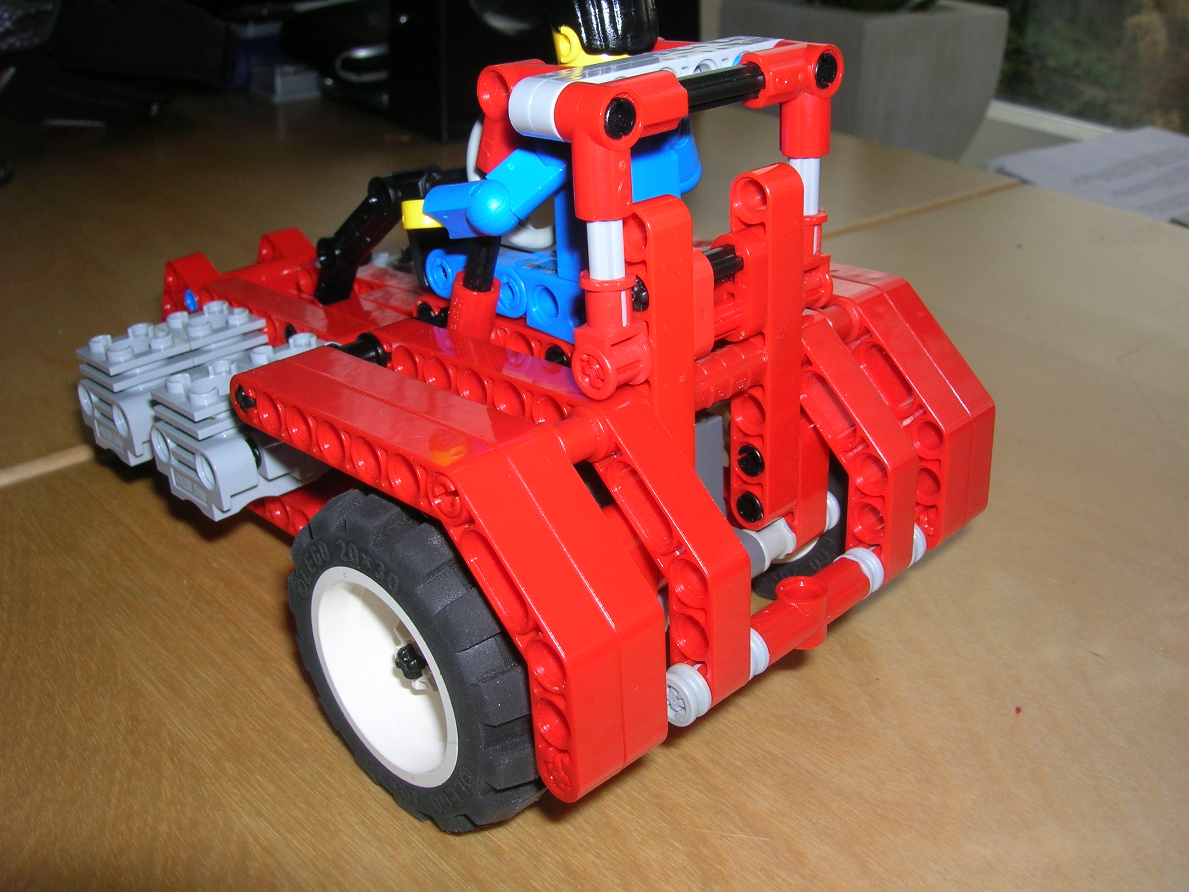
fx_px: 1168
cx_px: 594
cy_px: 446
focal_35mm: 34
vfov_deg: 41.8
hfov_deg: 54.0
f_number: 4.9
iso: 50
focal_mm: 5.7
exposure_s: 1/60.1
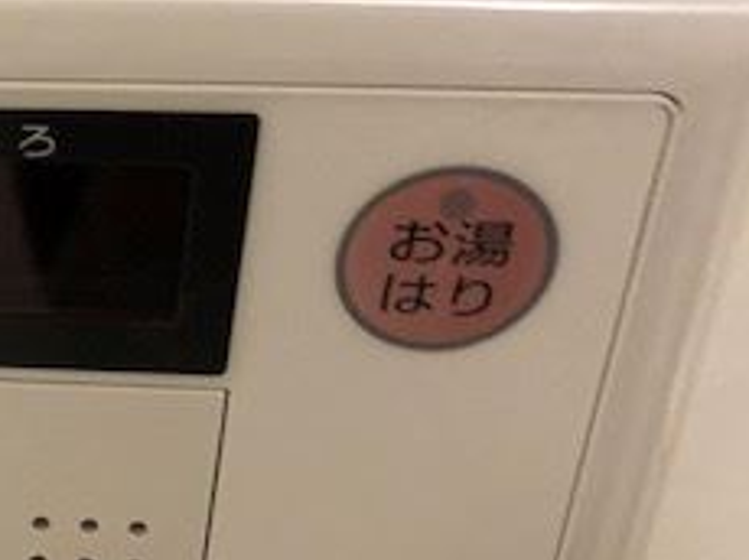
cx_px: -290
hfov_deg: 21.9
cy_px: 205
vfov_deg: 18.8
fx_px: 1686
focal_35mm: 78
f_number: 1.8
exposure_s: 1/17
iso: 100
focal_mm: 3.99
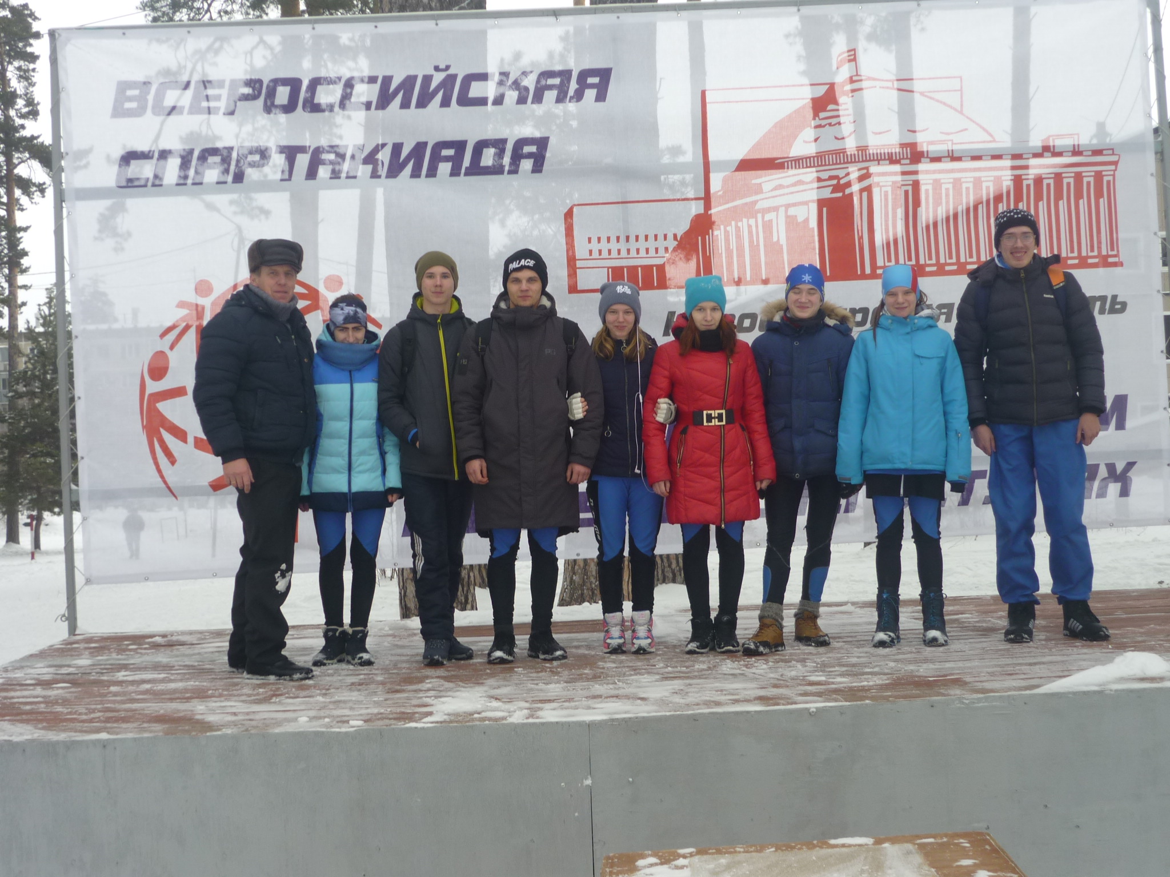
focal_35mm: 52
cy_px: 438
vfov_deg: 28.0
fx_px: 1758
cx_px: 585
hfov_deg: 36.8
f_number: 3.3
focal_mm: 8.6
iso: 100
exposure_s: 1/100
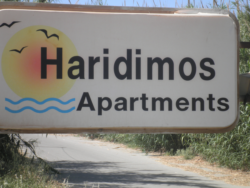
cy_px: 94
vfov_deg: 16.4
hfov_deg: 21.8
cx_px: 125
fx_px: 650
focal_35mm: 90
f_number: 5.4
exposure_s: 1/200
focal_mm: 16
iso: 64
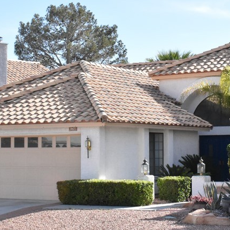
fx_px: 774
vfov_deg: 16.9
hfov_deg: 16.8
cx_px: 168
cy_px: 90
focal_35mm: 103
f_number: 20
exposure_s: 1/1000
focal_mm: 32
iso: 4000
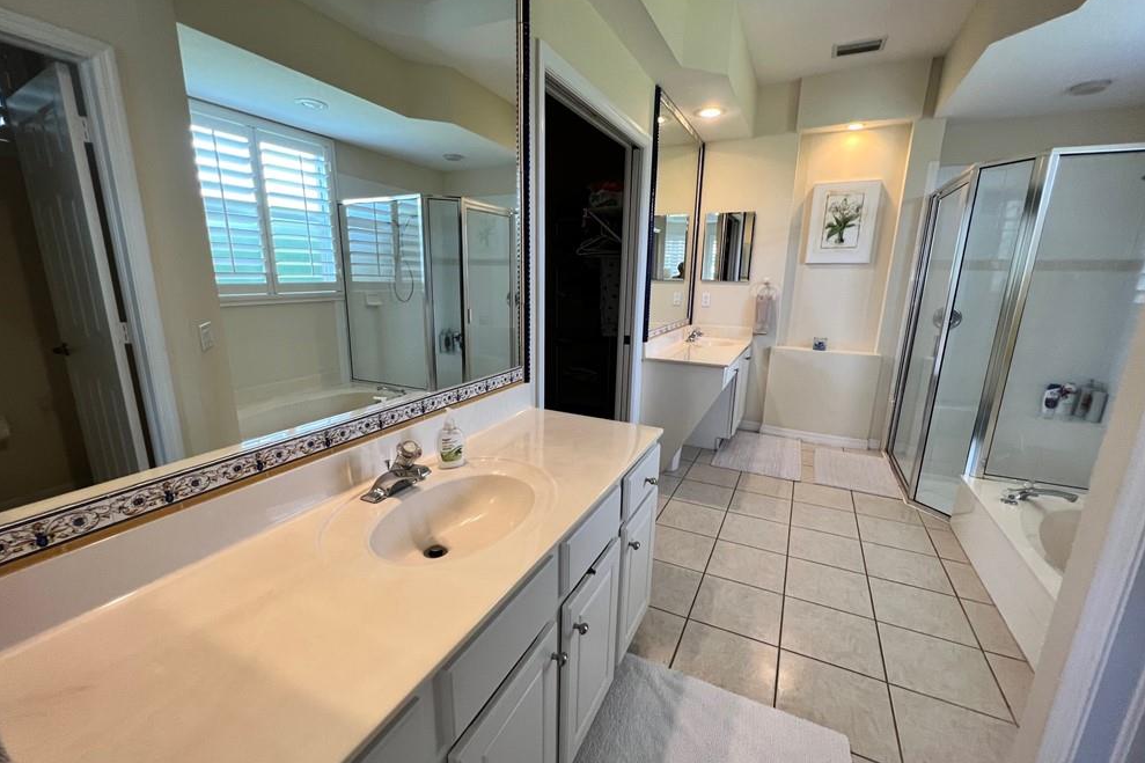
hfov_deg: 104.3
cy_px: 392
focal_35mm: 14
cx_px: 572
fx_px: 445
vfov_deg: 81.2
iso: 125
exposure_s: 1/120
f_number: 1.8
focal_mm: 1.57
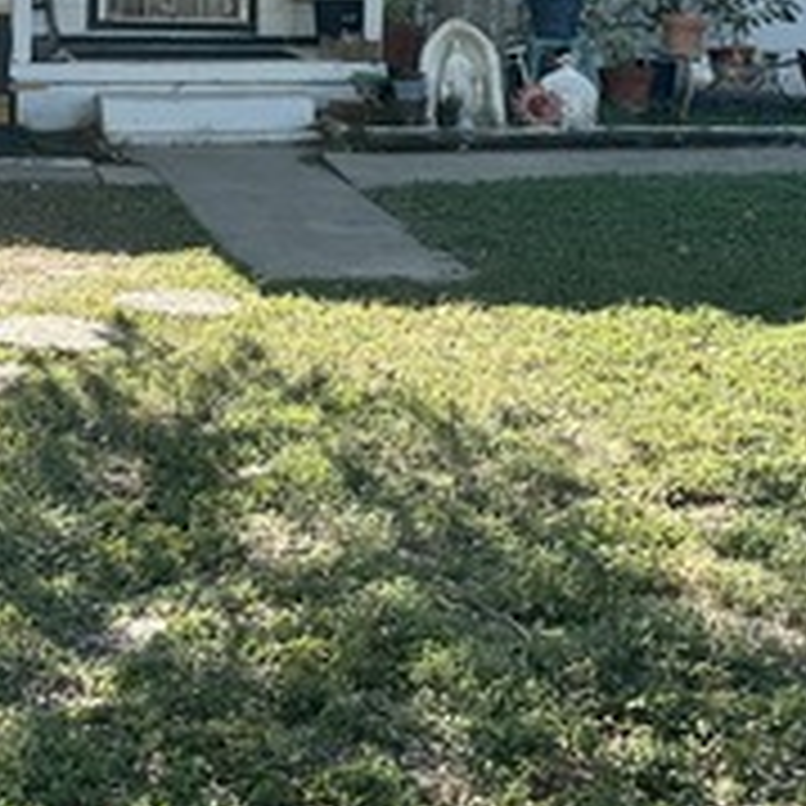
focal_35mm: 76
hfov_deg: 22.7
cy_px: 9
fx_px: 2002
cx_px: 329
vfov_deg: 22.0
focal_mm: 6.86
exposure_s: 1/1062
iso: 80
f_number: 1.78
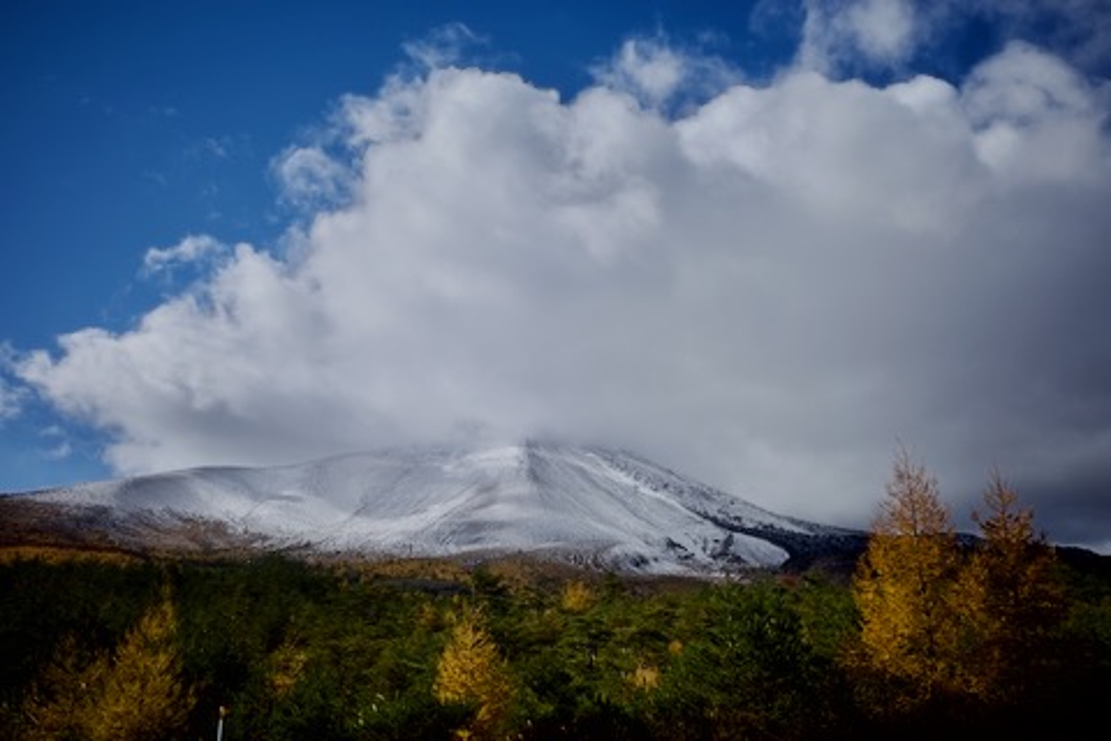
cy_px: 370
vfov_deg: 46.4
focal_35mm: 28
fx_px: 864
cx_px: 556
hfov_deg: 65.5
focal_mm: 18.3
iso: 100
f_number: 5.6
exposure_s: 1/1600
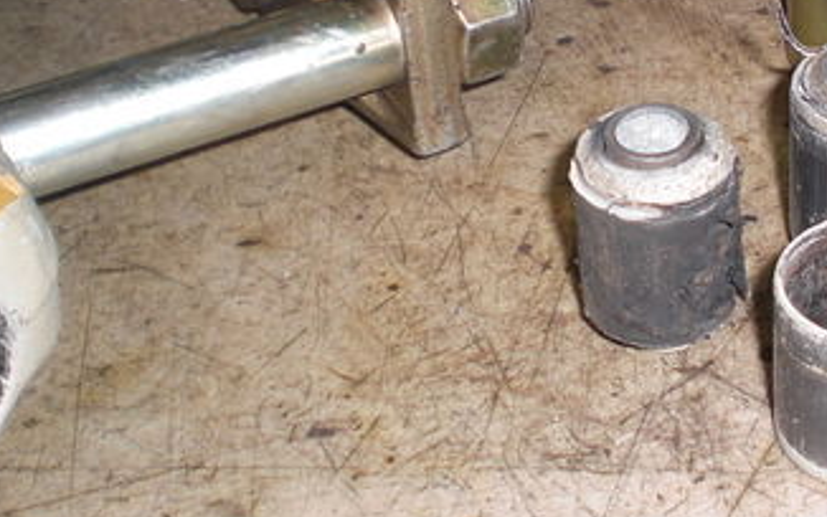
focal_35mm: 75
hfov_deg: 26.5
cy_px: 205
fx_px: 1691
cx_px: 748
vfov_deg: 17.4
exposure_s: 1/60
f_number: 3.1
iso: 100
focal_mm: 6.3
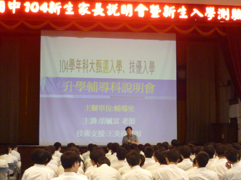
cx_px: 120
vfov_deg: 22.6
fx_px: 453
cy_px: 90
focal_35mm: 65
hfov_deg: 29.8
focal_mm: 5.9
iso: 400
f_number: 2.9
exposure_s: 1/15
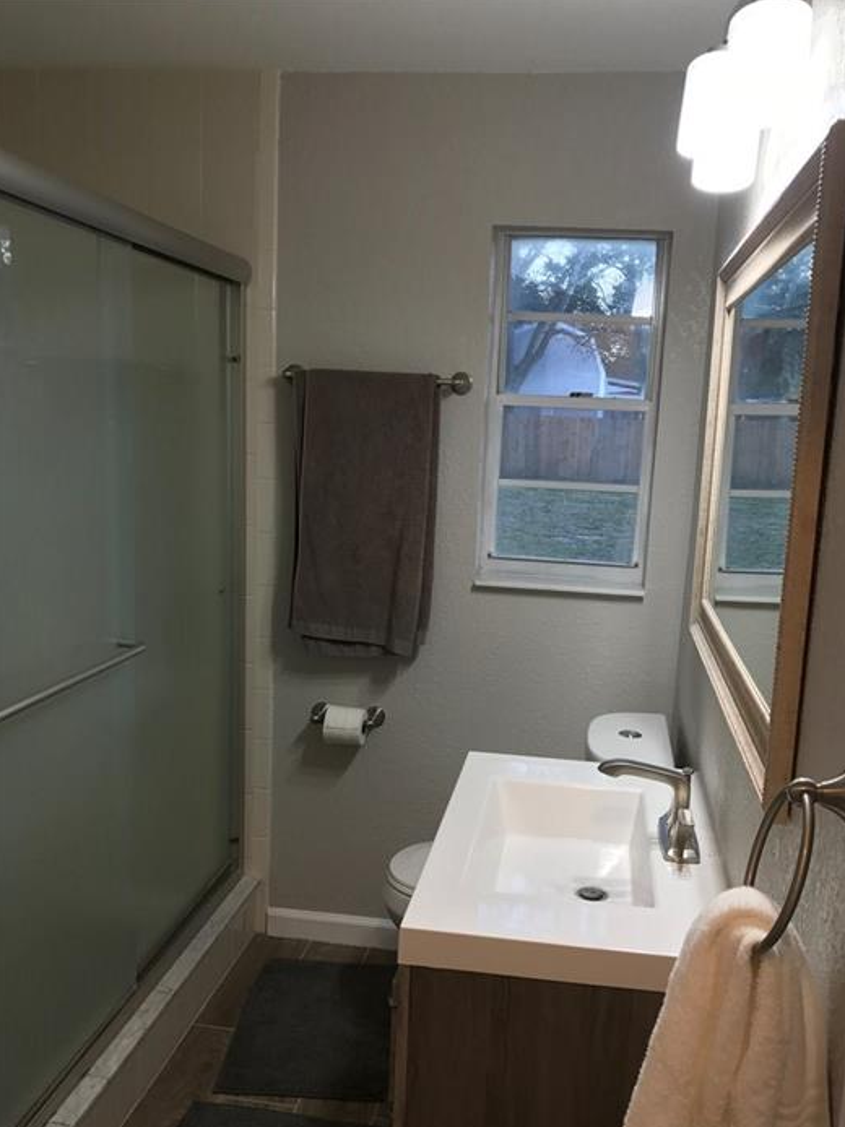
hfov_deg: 45.4
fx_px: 1010
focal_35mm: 31
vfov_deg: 58.3
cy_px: 619
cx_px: 460
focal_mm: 3.99
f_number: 1.8
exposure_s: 1/40
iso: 25
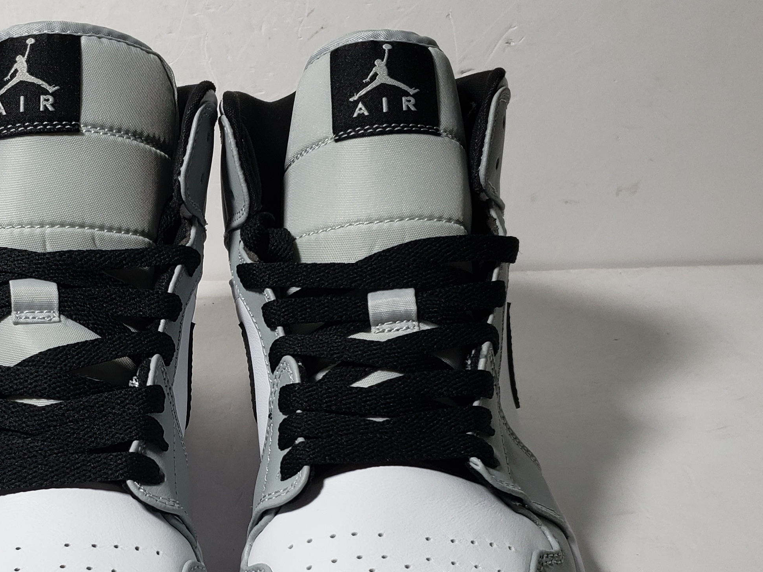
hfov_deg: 34.6
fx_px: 1190
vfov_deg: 26.7
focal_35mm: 54
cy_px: 421
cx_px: 173
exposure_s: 1/419
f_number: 1.5
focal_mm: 4.3
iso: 50
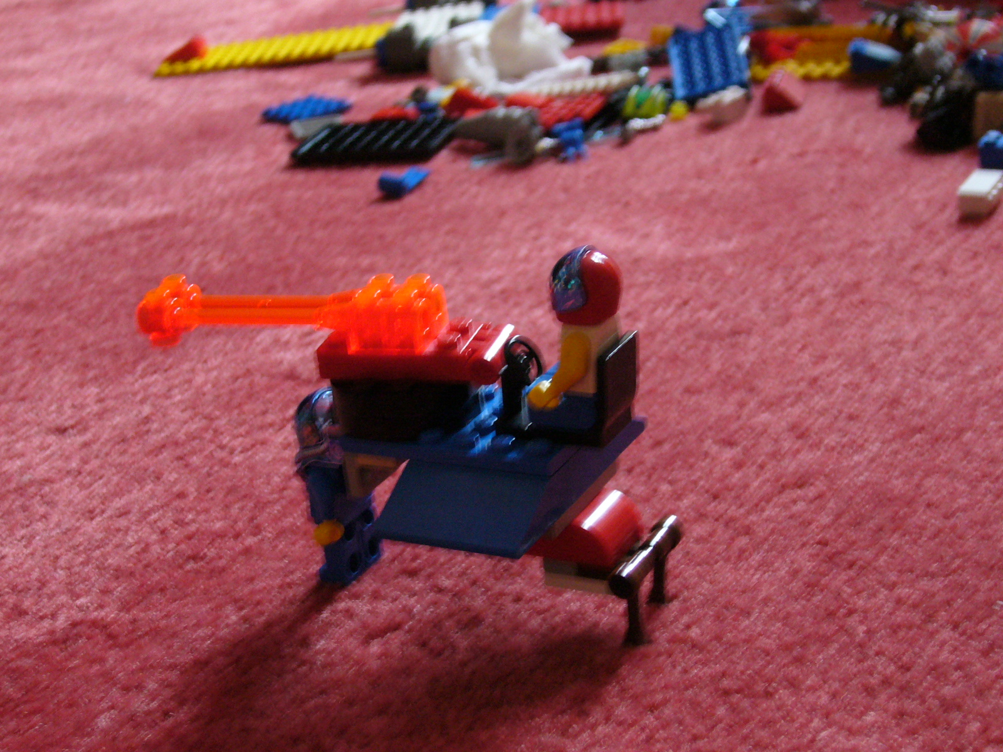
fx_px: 1739
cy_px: 376
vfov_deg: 24.4
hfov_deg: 32.2
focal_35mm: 60
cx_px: 502
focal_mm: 9.9
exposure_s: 1/8
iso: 200
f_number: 3.6
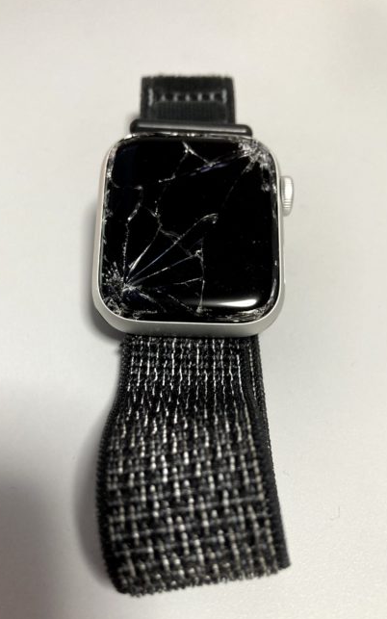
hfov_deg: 39.4
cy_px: 311
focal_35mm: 32
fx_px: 540
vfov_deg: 59.6
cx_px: 174
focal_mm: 3.99
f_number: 1.8
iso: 100
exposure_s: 1/51
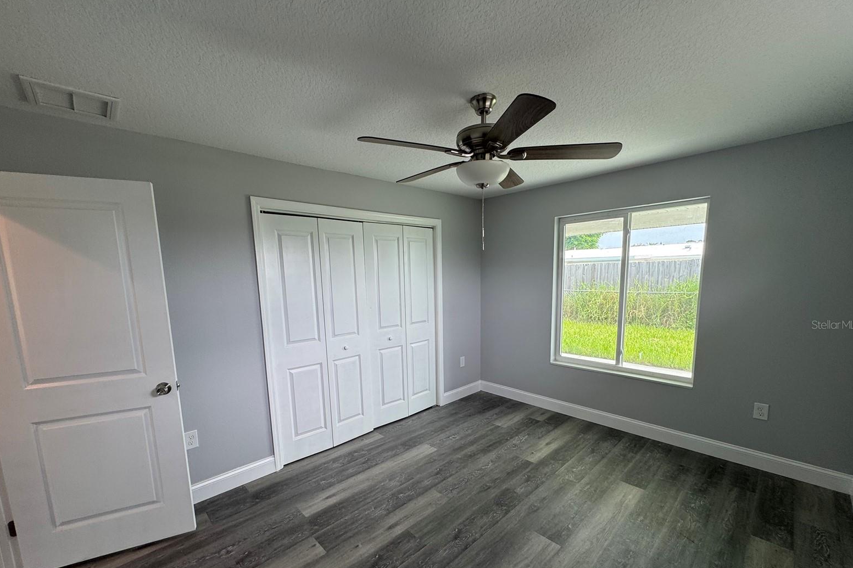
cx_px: 424
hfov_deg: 100.4
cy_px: 324
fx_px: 355
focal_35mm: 15
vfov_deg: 76.9
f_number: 2.2
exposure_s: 1/123
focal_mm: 2.22
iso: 40
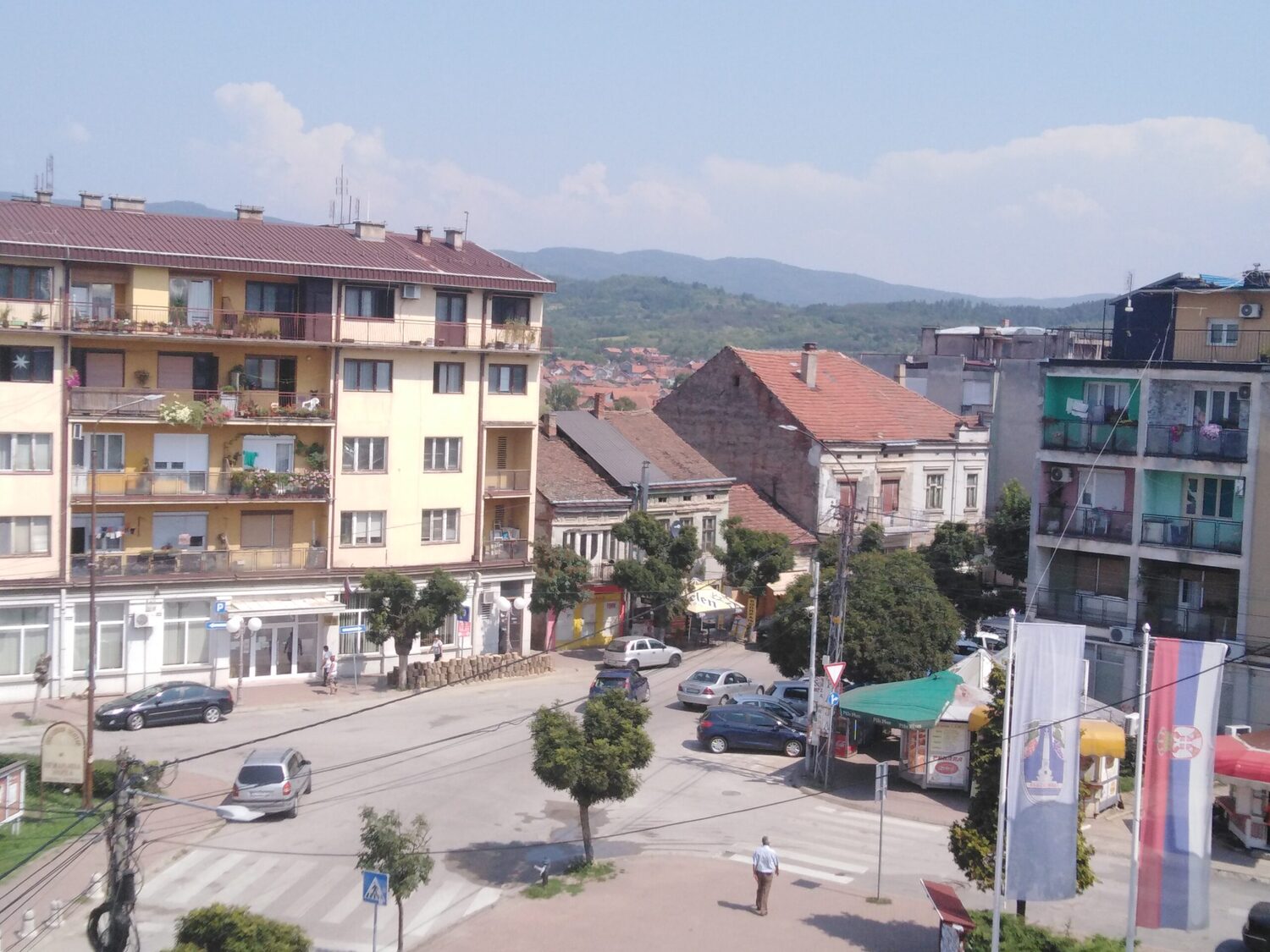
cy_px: 476
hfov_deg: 69.4
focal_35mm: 25
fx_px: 917
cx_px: 635
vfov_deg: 54.9
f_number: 2.2
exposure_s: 1/1223
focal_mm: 3.37
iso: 101
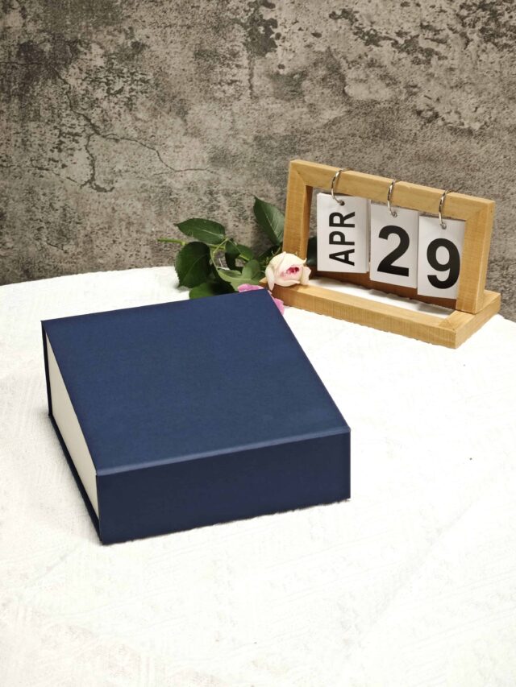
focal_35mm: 75
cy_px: 344
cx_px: 258
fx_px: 1490
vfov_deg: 26.0
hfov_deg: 19.6
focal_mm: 10.1
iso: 800
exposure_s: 1/50
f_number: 2
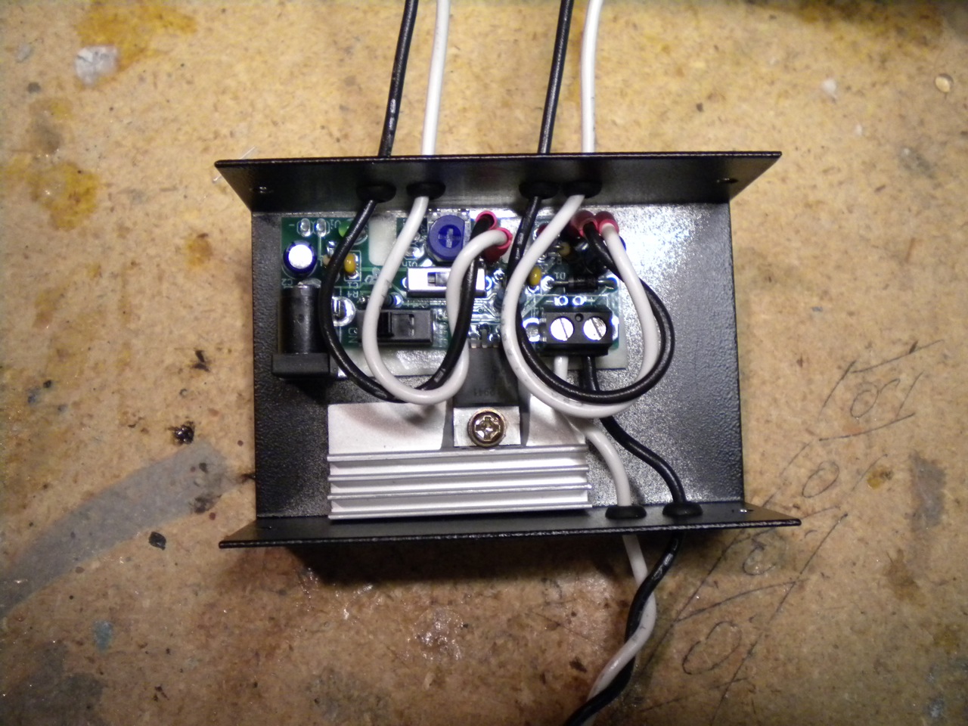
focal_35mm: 35
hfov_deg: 52.6
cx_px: 484
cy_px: 363
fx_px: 979
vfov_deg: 40.7
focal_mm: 6.3
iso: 400
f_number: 3.1
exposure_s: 1/22.7
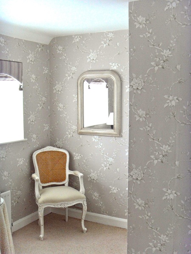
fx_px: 331
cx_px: 96
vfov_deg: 42.1
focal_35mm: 45
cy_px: 127
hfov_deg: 32.2
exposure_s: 1/45
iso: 160
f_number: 3.7
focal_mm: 7.7
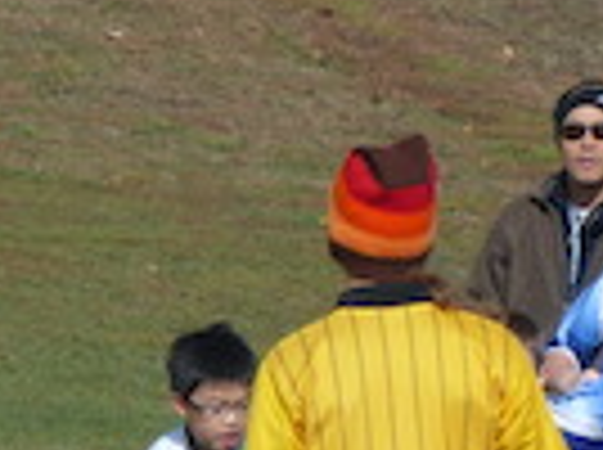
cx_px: 511
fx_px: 20588
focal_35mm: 1184
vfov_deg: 1.3
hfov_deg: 1.7
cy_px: 576
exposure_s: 1/640
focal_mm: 53.4
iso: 100
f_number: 3.2
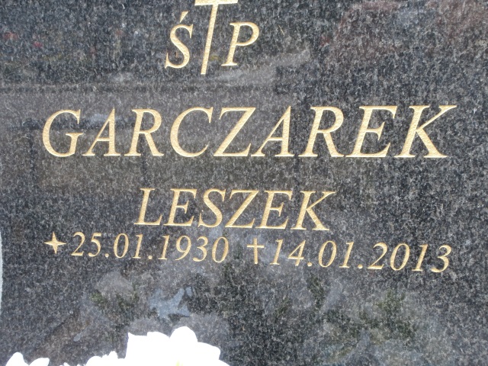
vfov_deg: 30.9
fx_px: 663
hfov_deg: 40.4
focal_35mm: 47
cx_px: 244
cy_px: 183
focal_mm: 8.29
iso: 100
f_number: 4.2
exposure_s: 1/50
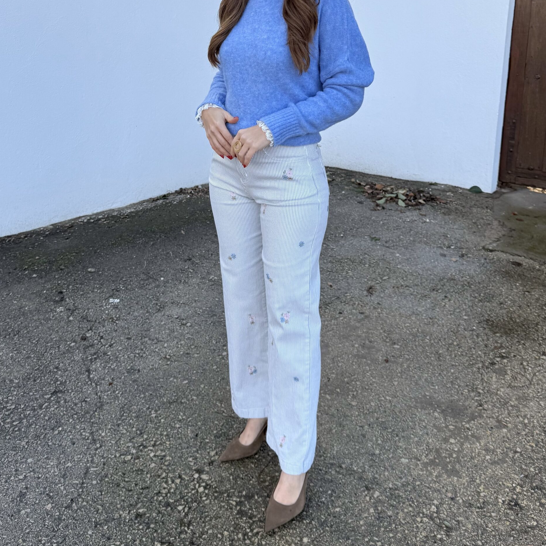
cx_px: 267
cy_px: 192
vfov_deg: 54.7
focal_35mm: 29
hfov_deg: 55.6
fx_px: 518
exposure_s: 1/627
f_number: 1.78
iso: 80
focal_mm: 6.76
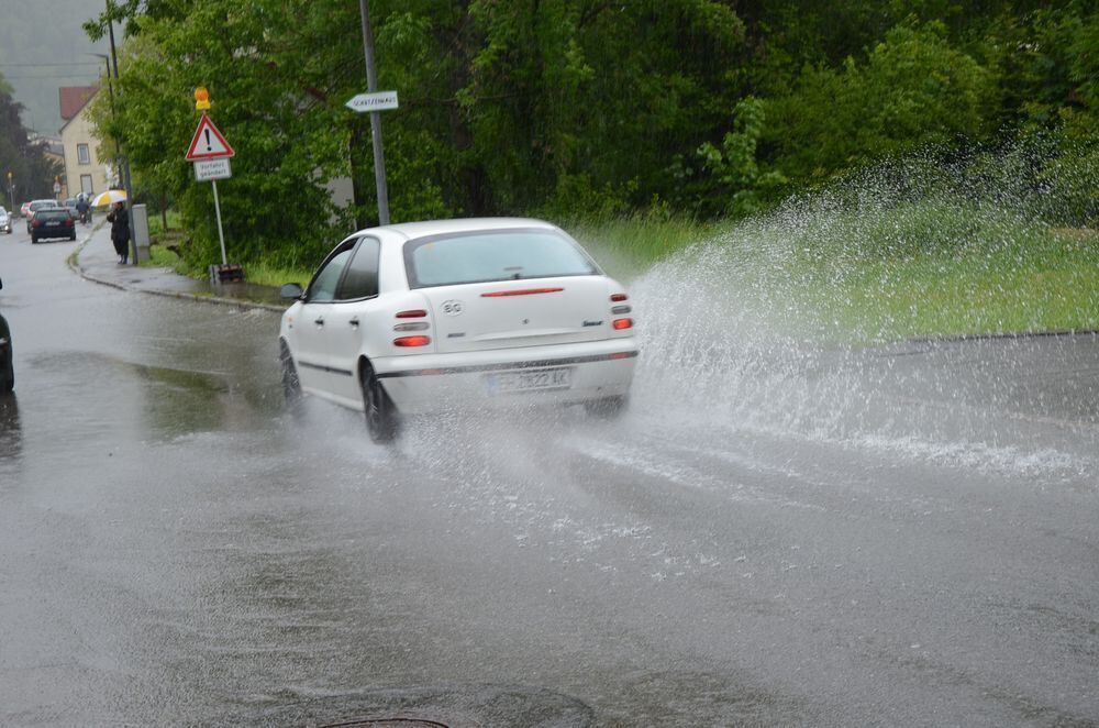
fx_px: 2376
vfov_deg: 17.4
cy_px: 364
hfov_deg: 26.0
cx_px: 550
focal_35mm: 78
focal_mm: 52
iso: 200
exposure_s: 1/160
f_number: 6.3
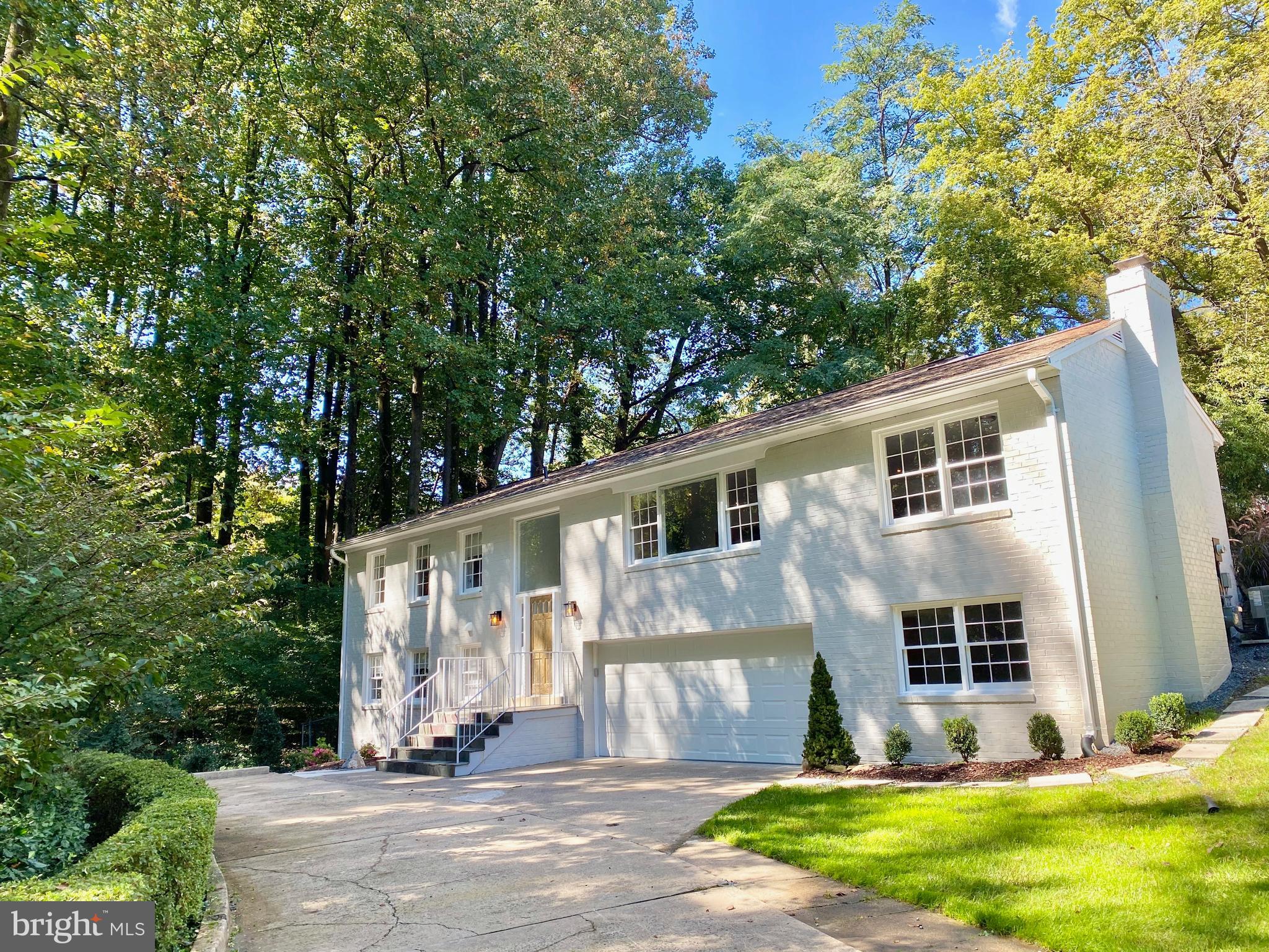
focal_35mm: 26
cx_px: 634
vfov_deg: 53.1
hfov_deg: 67.3
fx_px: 953
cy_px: 476
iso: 32
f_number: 1.8
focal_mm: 4.25
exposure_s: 1/295
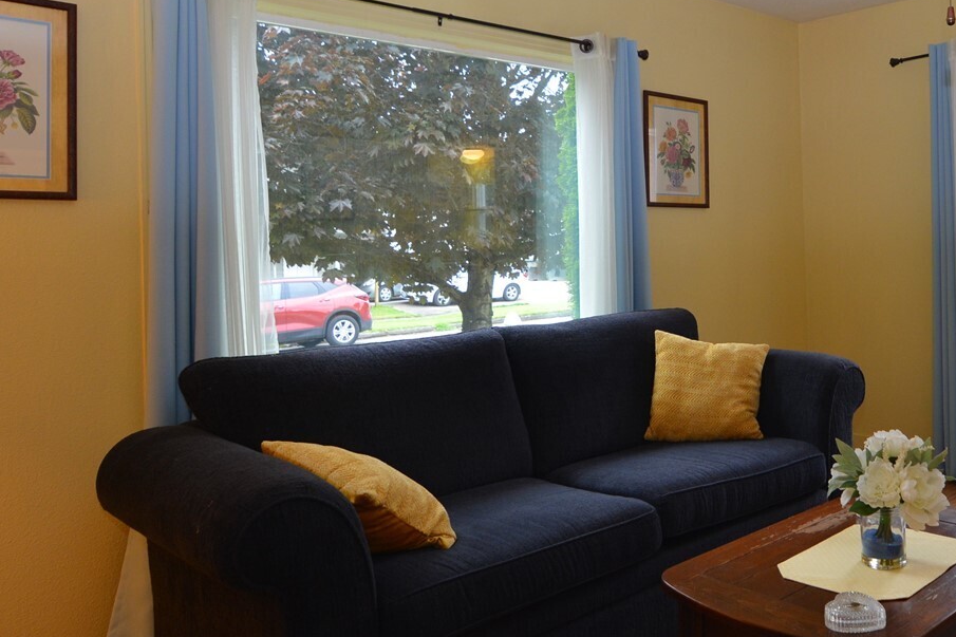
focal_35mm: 31
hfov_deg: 57.1
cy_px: 229
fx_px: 821
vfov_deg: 42.0
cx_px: 727
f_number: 4
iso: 500
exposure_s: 1/60
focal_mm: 11
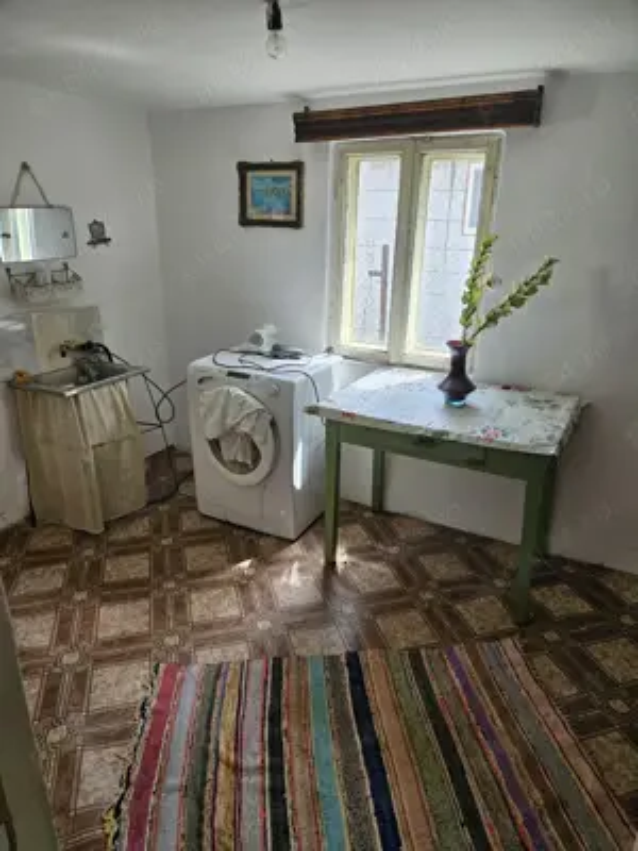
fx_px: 565
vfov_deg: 73.9
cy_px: 426
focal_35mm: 23
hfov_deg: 58.9
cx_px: 319
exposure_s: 1/190
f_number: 1.8
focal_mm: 5.4
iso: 80
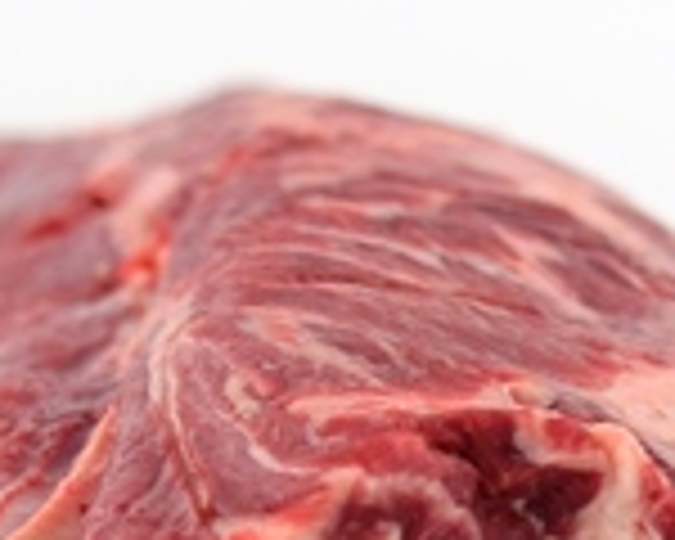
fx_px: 3037
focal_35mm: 152
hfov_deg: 12.7
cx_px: 448
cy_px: 734
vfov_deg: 9.9
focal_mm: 32
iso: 360
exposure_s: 1/125
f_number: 5.6
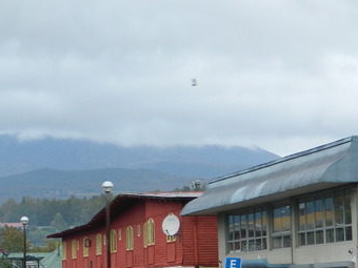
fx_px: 1386
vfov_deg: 11.1
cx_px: 73
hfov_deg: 14.6
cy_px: 159
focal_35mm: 134
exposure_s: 1/50
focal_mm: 10.2
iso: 80
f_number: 3.8
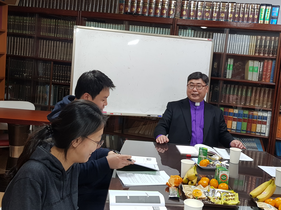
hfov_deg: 58.2
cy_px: 102
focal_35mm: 31
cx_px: 158
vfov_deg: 45.4
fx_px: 252
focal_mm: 4.2
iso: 100
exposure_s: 1/50
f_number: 1.7
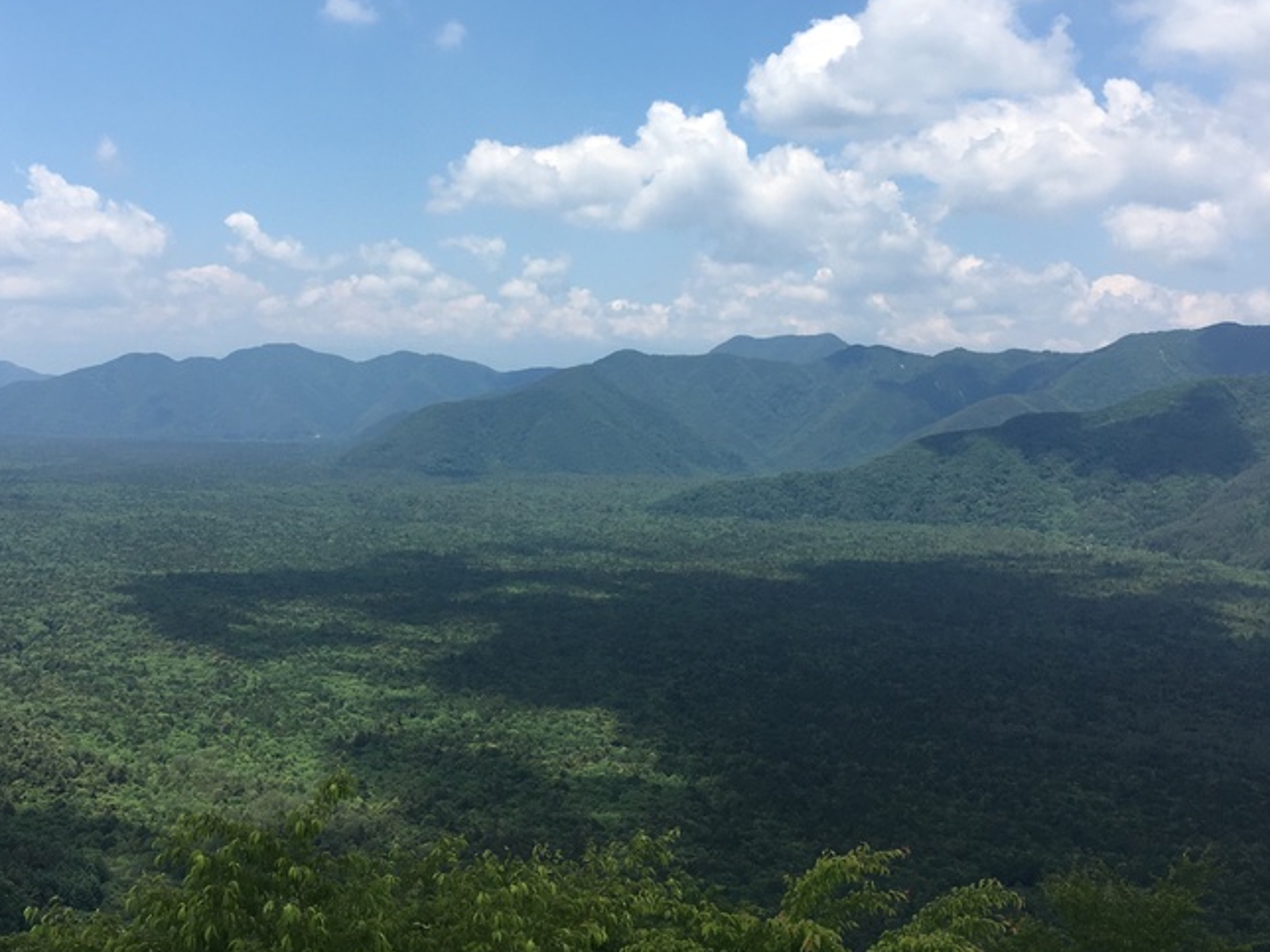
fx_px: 1651
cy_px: 323
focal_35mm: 45
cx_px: 534
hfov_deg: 42.0
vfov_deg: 31.9
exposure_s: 1/1748
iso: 25
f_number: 2.2
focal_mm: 4.15
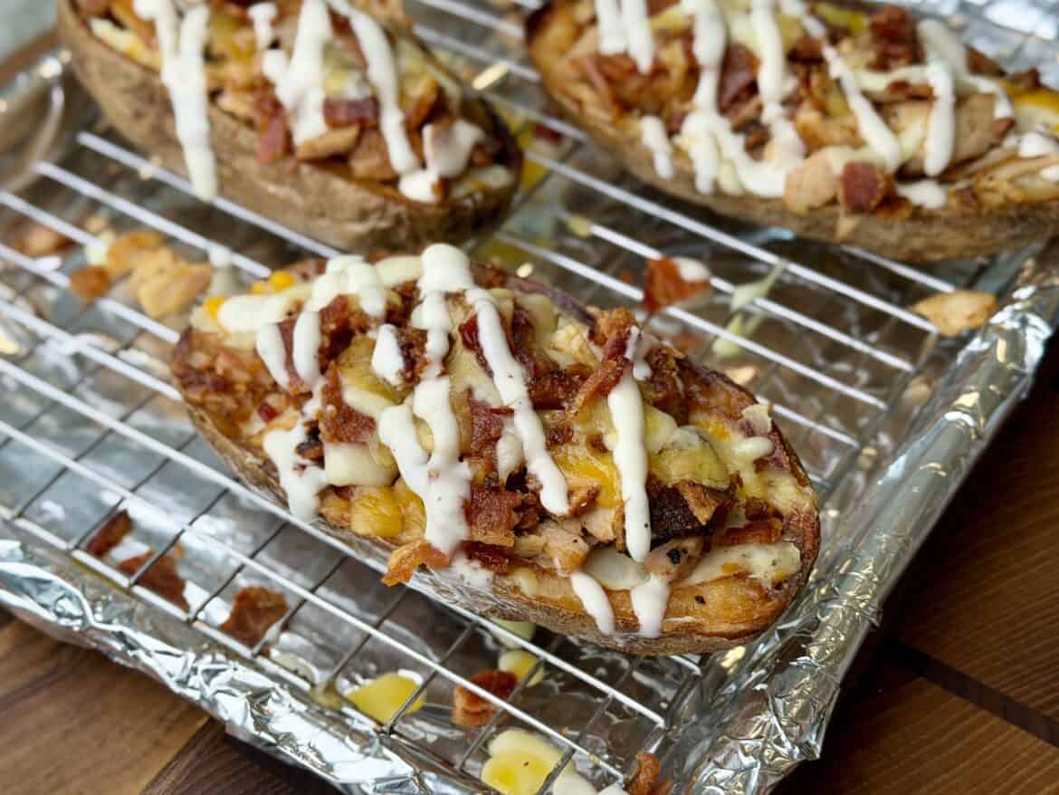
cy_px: 398
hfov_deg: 39.6
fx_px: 1469
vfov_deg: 30.3
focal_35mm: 48
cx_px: 530
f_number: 1.78
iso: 64
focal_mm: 6.76
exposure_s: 1/407
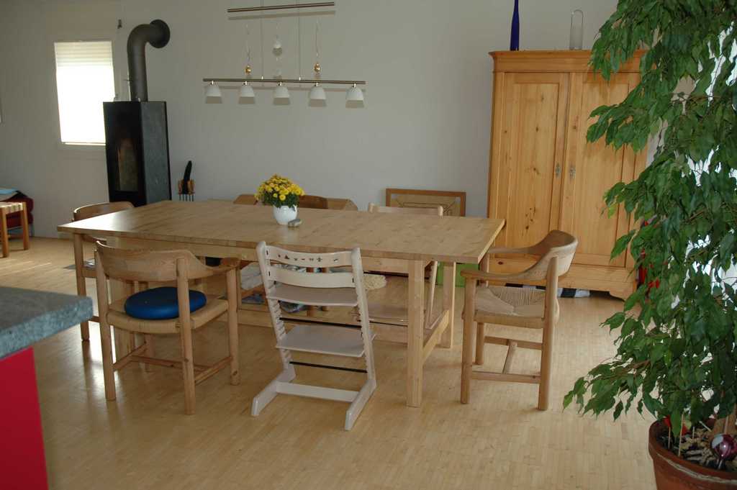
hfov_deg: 57.3
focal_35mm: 33
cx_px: 368
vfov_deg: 39.9
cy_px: 245
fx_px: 675
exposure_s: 1/100
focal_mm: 22
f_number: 3.8
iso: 200
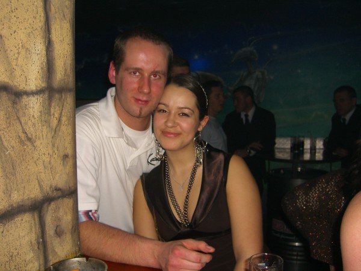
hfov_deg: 49.0
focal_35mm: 38
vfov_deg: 37.7
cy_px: 136
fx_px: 396
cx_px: 180
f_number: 2.8
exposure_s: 1/60
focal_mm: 7.9
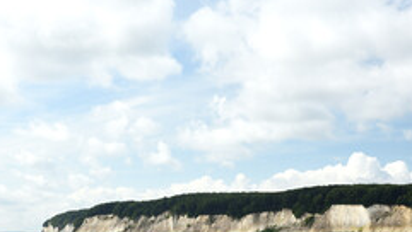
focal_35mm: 75
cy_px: 214
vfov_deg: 15.9
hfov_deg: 28.0
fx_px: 820
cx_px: 127
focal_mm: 25
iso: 200
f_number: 9
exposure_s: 1/320
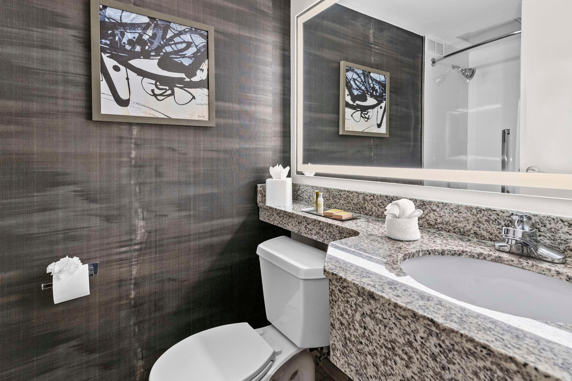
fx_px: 286
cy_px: 168
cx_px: 299
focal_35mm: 18
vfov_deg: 67.2
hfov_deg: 89.9
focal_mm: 15
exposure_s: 1/25
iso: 400
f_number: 6.3
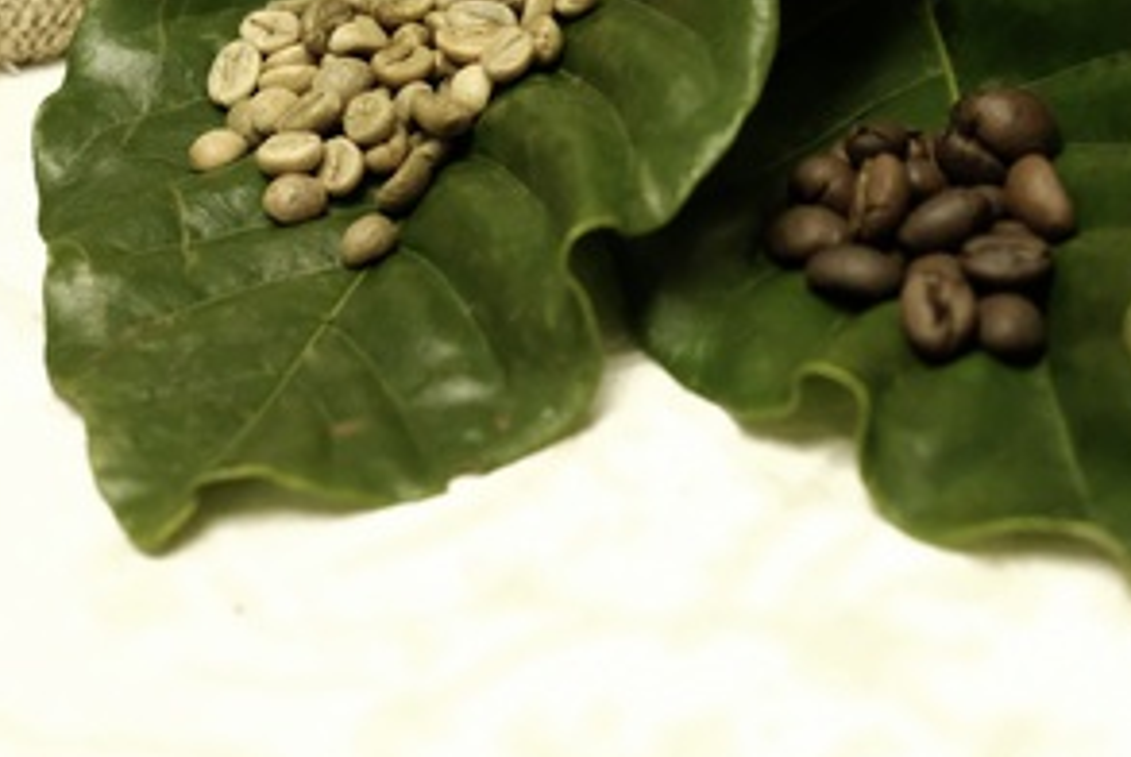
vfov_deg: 10.3
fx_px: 4151
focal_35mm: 132
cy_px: -129
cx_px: 838
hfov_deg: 15.5
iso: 6400
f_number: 3.2
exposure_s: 1/640
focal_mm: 35
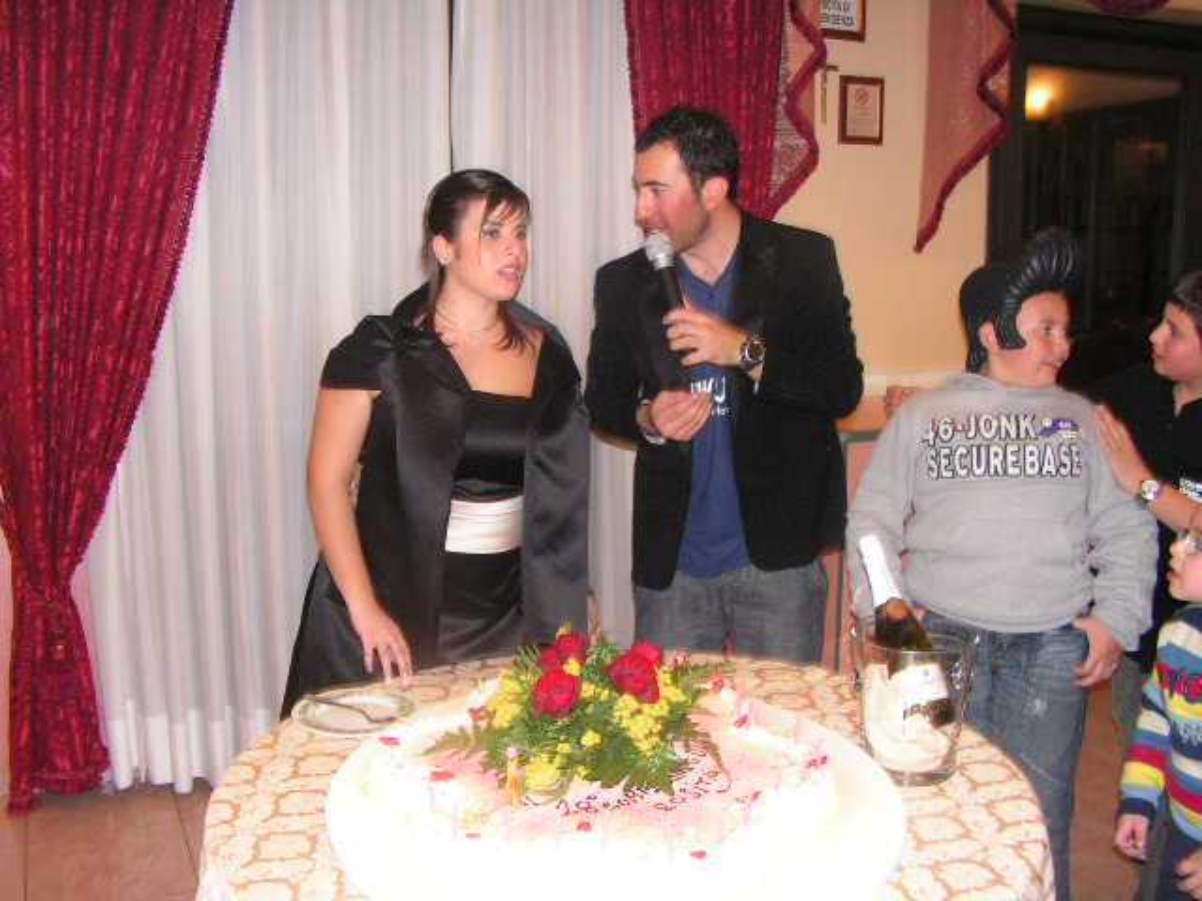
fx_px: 1250
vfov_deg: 39.7
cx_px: 601
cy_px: 450
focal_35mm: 36
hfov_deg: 51.4
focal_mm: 6
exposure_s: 1/40
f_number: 3.2
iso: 200
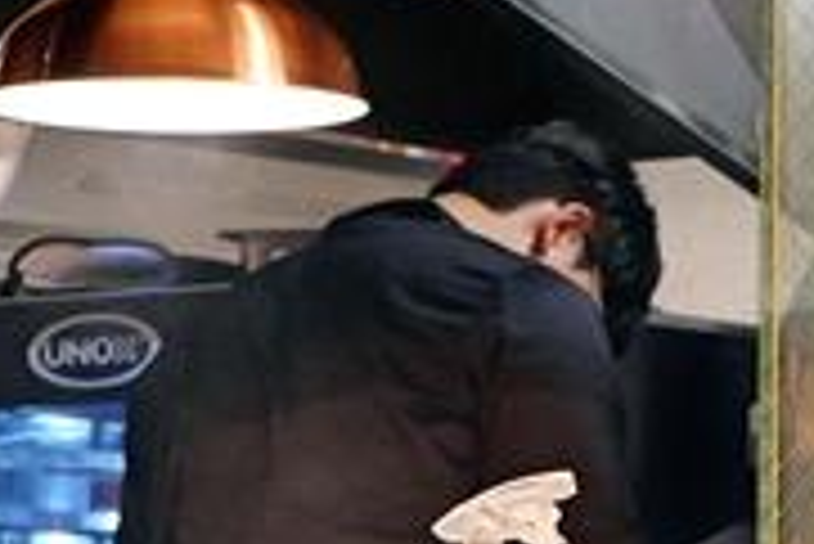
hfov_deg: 9.0
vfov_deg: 6.2
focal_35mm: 221
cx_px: 1363
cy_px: 290
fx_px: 5001
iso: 800
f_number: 3.2
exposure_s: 1/42
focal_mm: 26.5
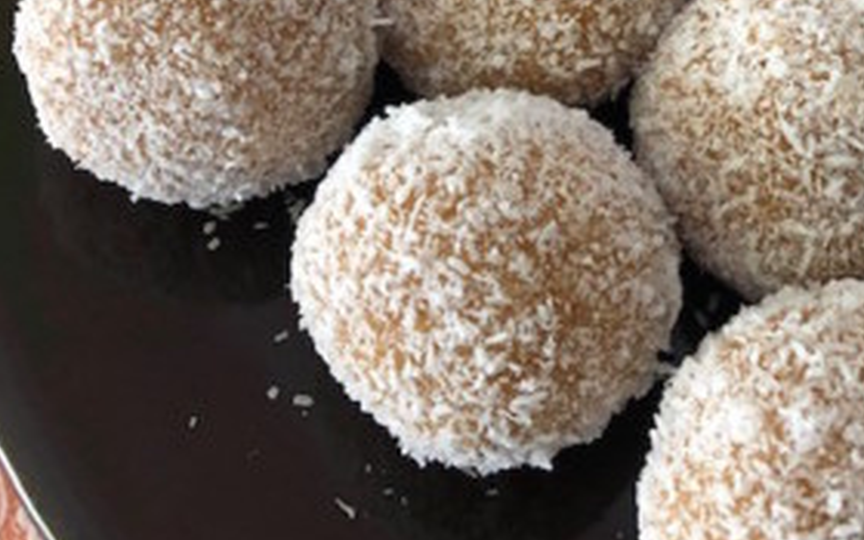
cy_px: -11
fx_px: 1248
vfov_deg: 23.3
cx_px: 765
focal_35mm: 53
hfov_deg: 36.0
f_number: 1.8
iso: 80
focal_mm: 3.99
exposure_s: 1/15
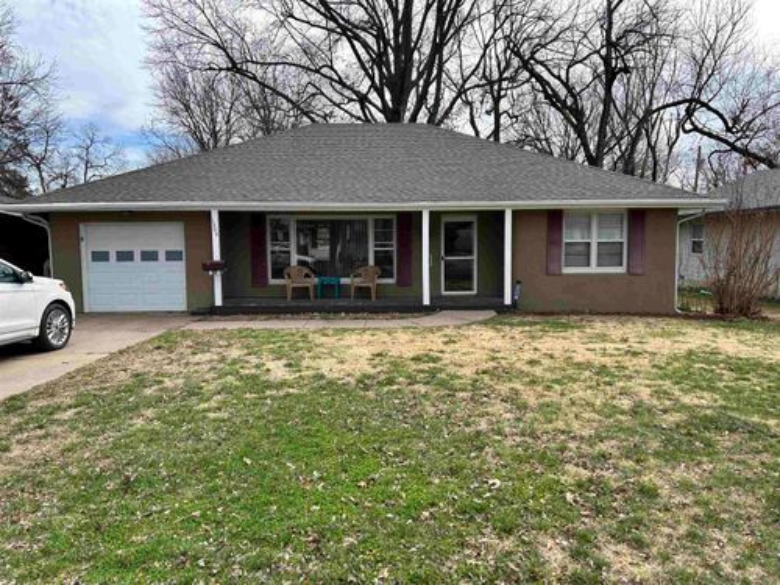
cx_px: 390
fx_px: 586
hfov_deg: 67.3
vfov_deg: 53.1
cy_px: 292
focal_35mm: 26
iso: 50
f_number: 1.5
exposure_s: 1/1779
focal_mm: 5.7
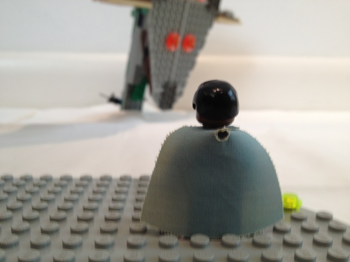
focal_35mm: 35
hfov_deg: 52.6
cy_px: 131
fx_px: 354
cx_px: 175
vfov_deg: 40.7
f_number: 2.4
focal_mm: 4.28
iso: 64
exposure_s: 1/20
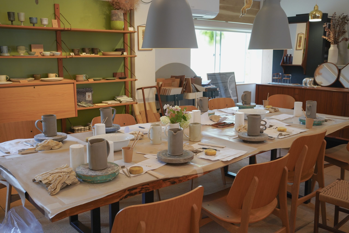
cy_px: 116
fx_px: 339
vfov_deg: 37.9
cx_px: 174
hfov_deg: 54.4
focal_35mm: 35
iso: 800
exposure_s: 1/80
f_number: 5
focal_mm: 35
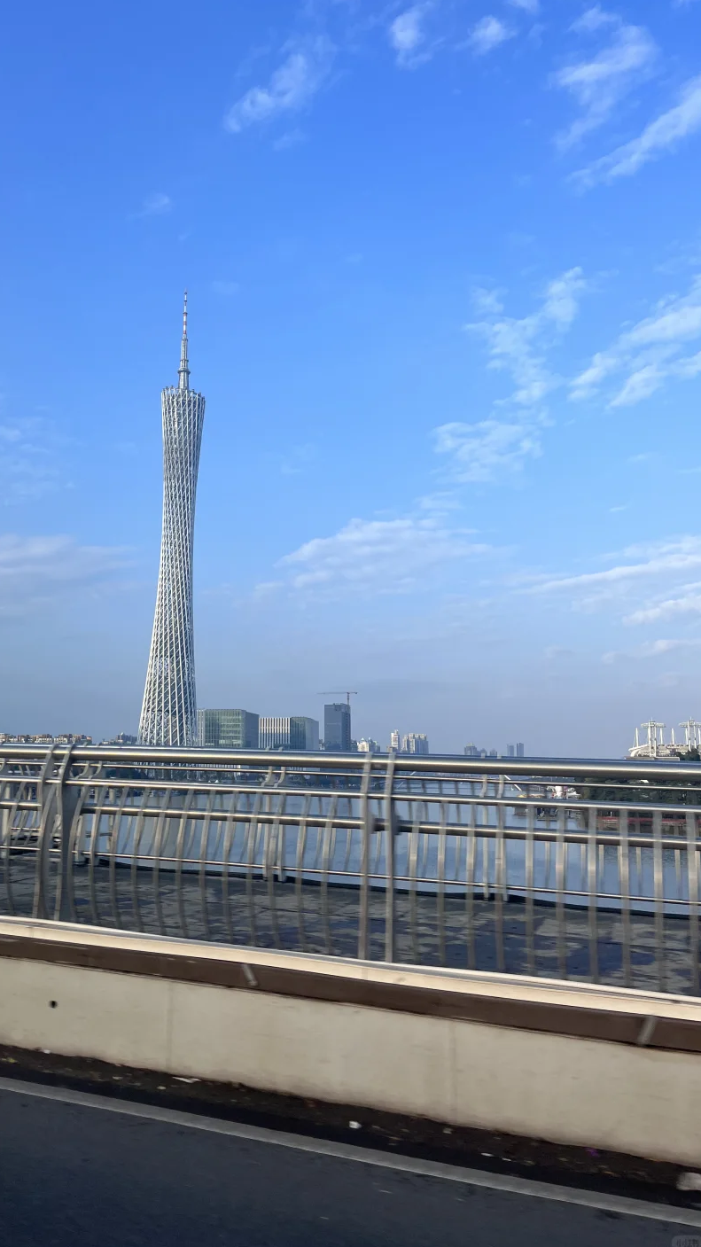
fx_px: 959
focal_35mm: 29
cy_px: 620
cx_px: 233
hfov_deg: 39.7
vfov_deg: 66.1
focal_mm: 5.1
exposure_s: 1/506
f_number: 1.6
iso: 50
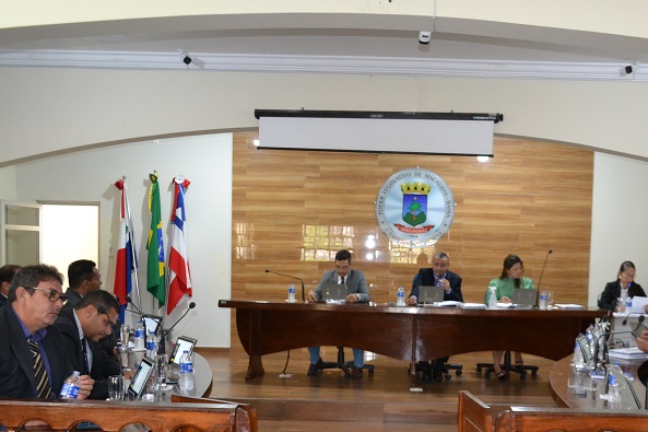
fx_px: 738
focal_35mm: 41
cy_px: 296
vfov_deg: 32.3
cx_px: 389
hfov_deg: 47.1
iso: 1800
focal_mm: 18
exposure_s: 1/60
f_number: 3.5
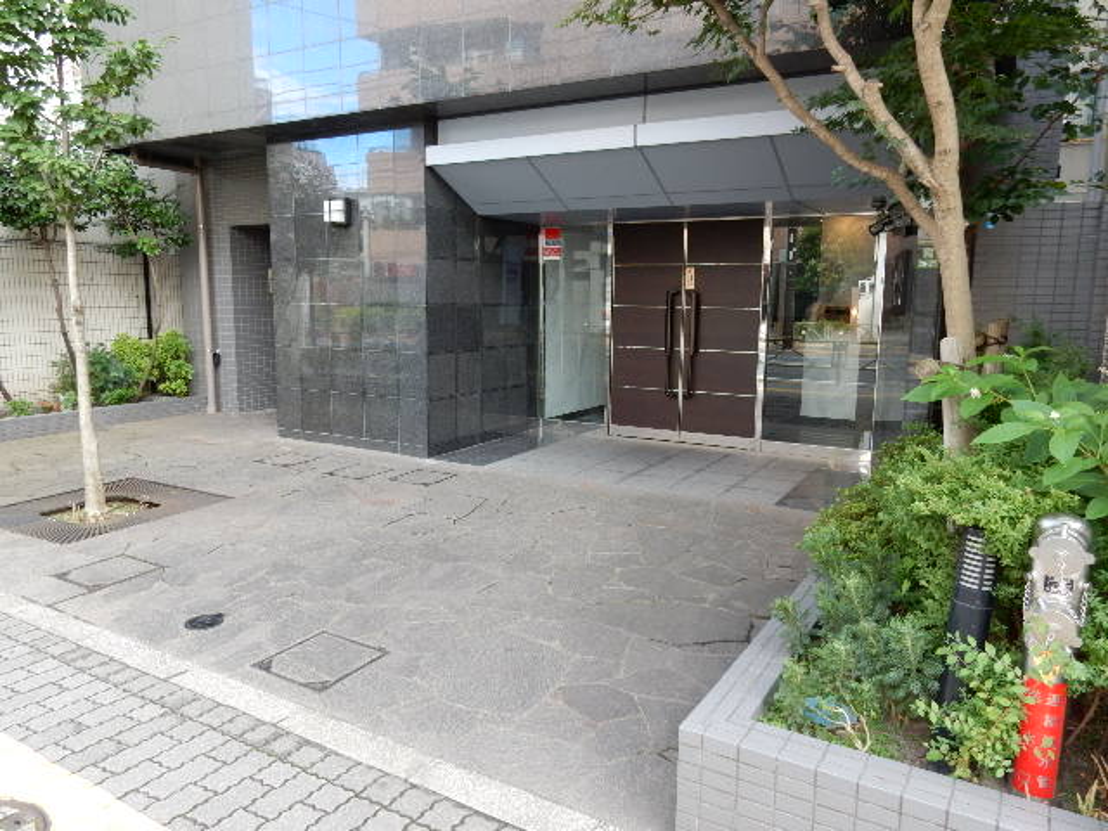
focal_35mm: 25
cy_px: 416
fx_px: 800
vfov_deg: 54.9
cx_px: 554
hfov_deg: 69.4
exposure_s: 1/40
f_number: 3.7
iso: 125
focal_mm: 4.5
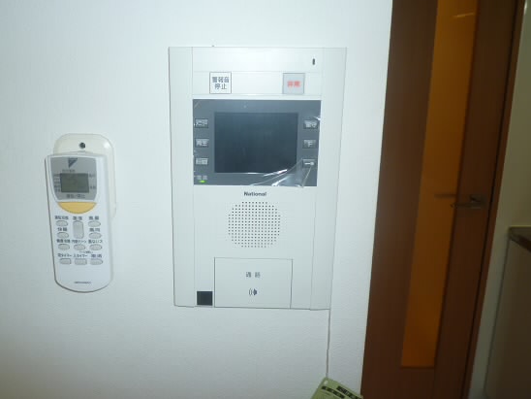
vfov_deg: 48.1
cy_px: 169
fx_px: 445
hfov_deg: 61.4
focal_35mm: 29
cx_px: 231
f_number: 2.8
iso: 100
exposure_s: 1/30
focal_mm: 4.4
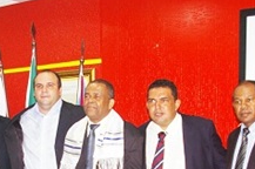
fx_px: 538
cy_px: 204
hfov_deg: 26.6
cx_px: 92
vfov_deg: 17.1
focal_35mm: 76
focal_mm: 20
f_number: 5.6
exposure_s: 1/30
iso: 800
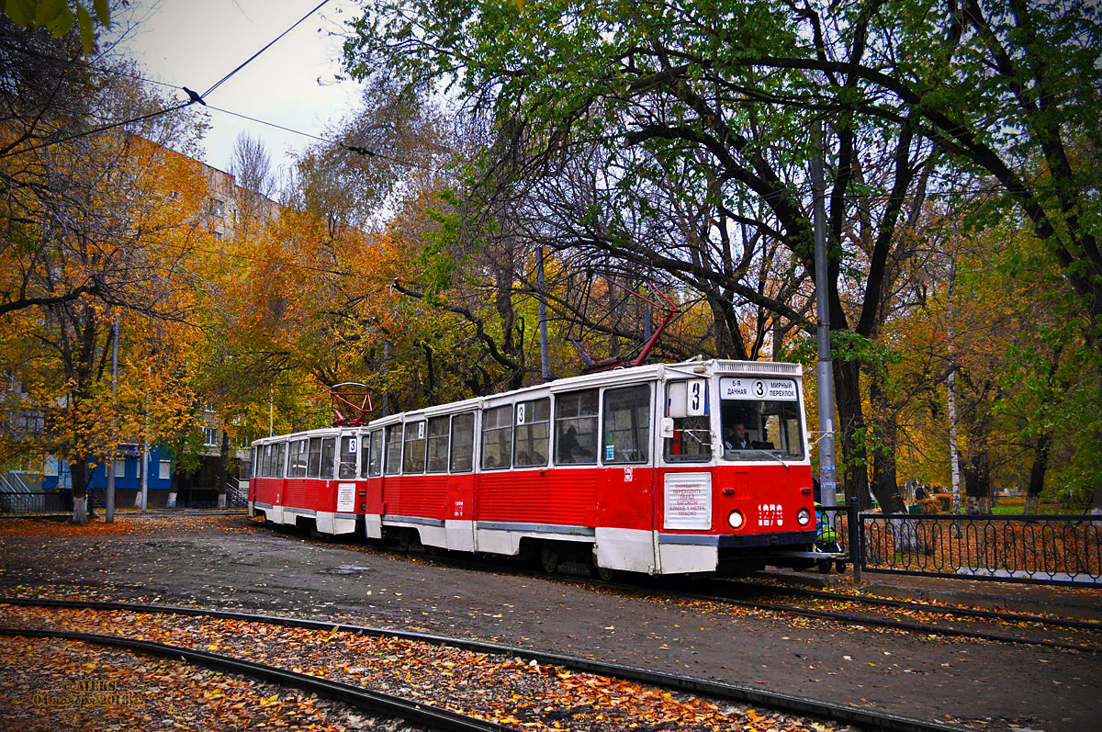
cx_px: 551
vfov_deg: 39.9
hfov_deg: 57.3
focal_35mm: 33
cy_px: 366
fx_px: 1009
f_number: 4.5
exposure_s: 1/160
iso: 400
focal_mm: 22
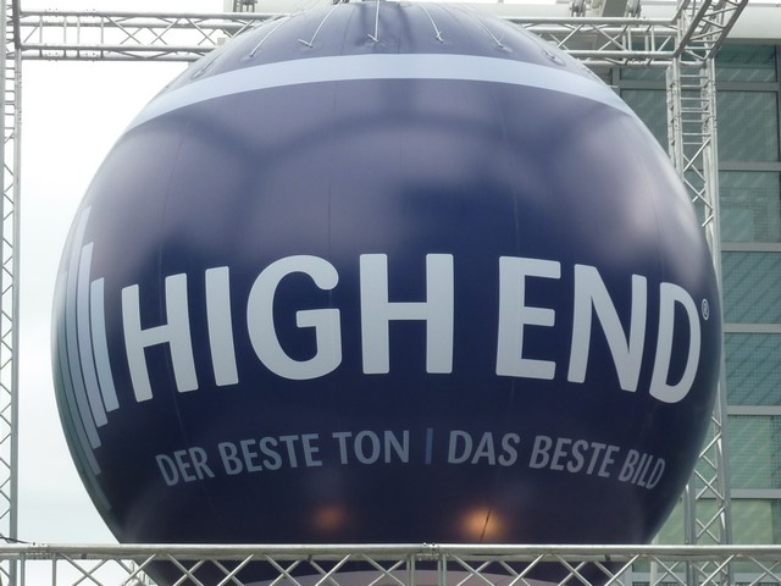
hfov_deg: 13.2
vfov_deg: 9.9
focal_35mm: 150
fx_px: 3384
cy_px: 293
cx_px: 390
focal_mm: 13.7
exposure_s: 1/200
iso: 80
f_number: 4.2
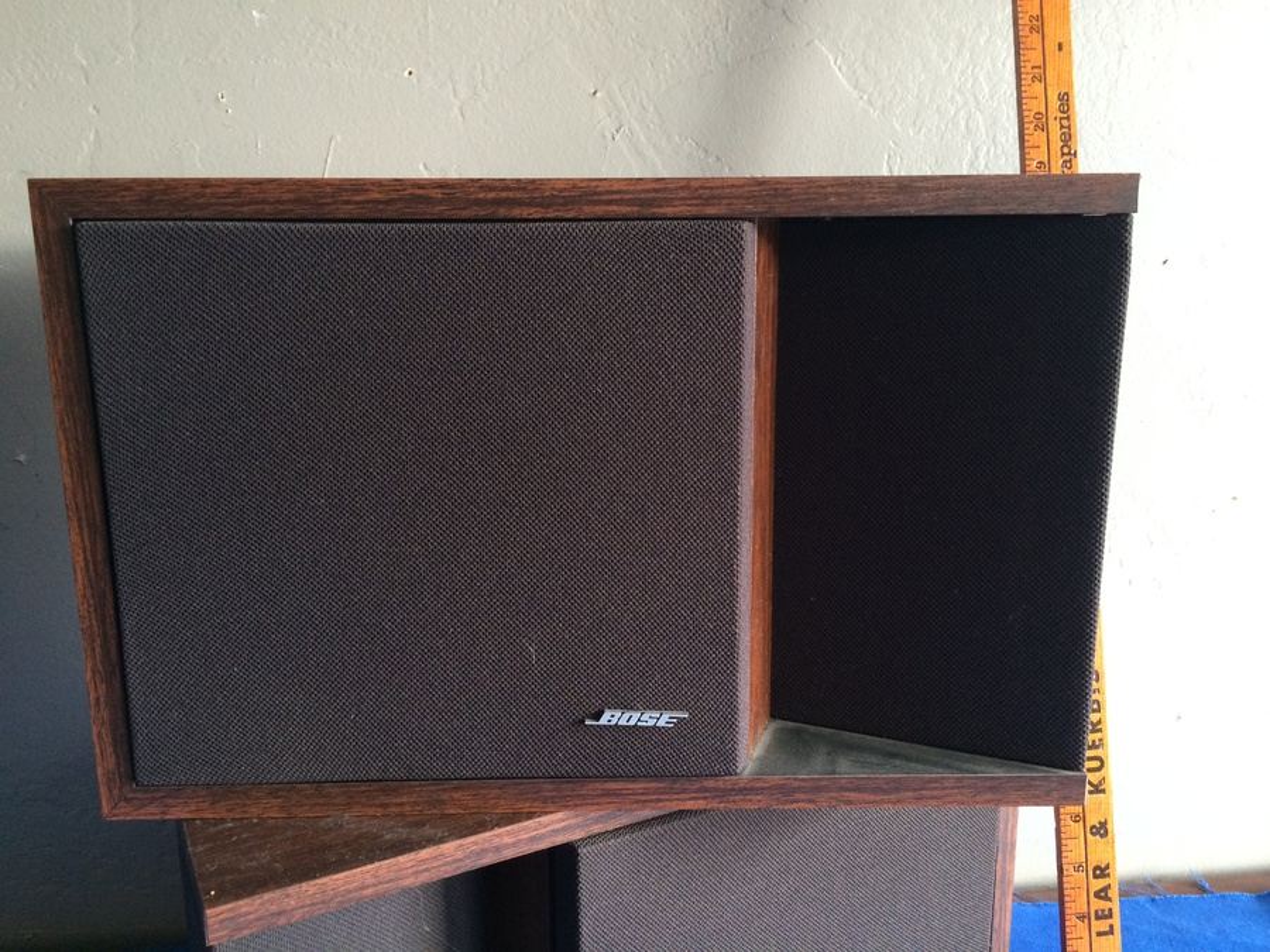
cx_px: 635
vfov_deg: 46.8
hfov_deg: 60.0
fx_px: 1101
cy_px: 476
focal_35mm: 30
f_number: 2.2
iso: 160
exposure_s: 1/30
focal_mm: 4.12
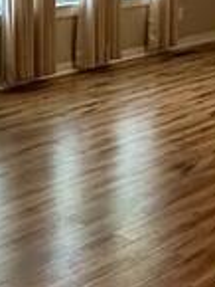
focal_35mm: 104
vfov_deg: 18.7
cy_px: 63
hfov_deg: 14.1
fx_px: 860
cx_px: 32
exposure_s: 1/60
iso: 250
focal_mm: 2.22
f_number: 2.2
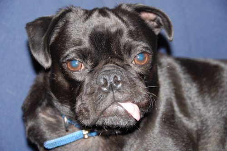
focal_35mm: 105
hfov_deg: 19.4
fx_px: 662
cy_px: 76
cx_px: 114
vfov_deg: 13.1
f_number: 5
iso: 200
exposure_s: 1/60
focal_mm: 70
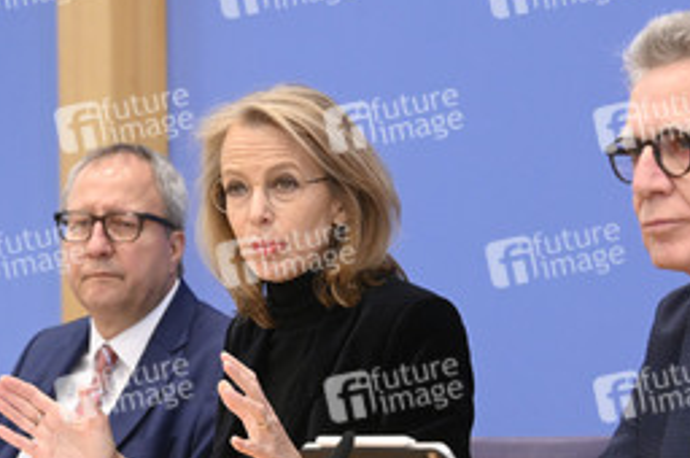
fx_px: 3446
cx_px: 322
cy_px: 323
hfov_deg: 11.4
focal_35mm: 180
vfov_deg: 7.6
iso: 5000
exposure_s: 1/500
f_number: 5.6
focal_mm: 102
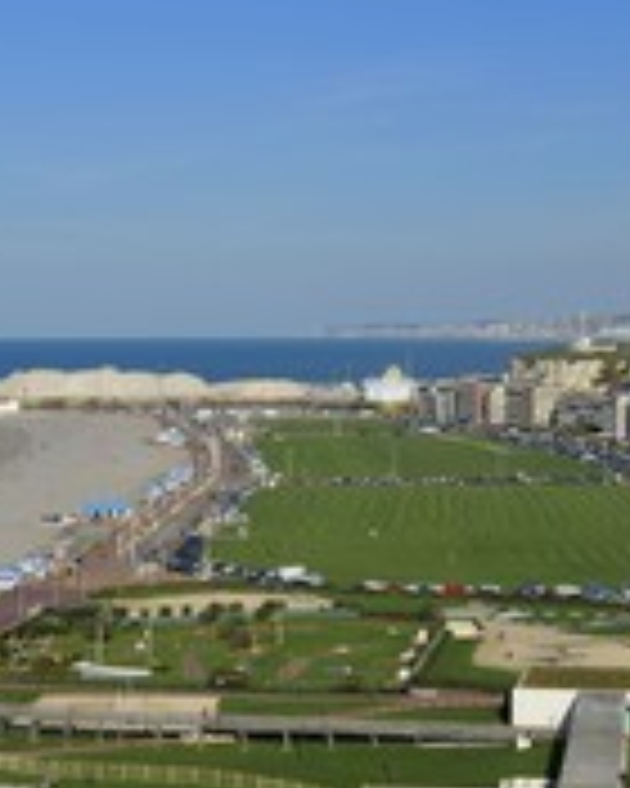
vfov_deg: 17.8
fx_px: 2517
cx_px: 122
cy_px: 486
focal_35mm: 108
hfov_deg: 14.2
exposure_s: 1/250
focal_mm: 48
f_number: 13
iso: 200
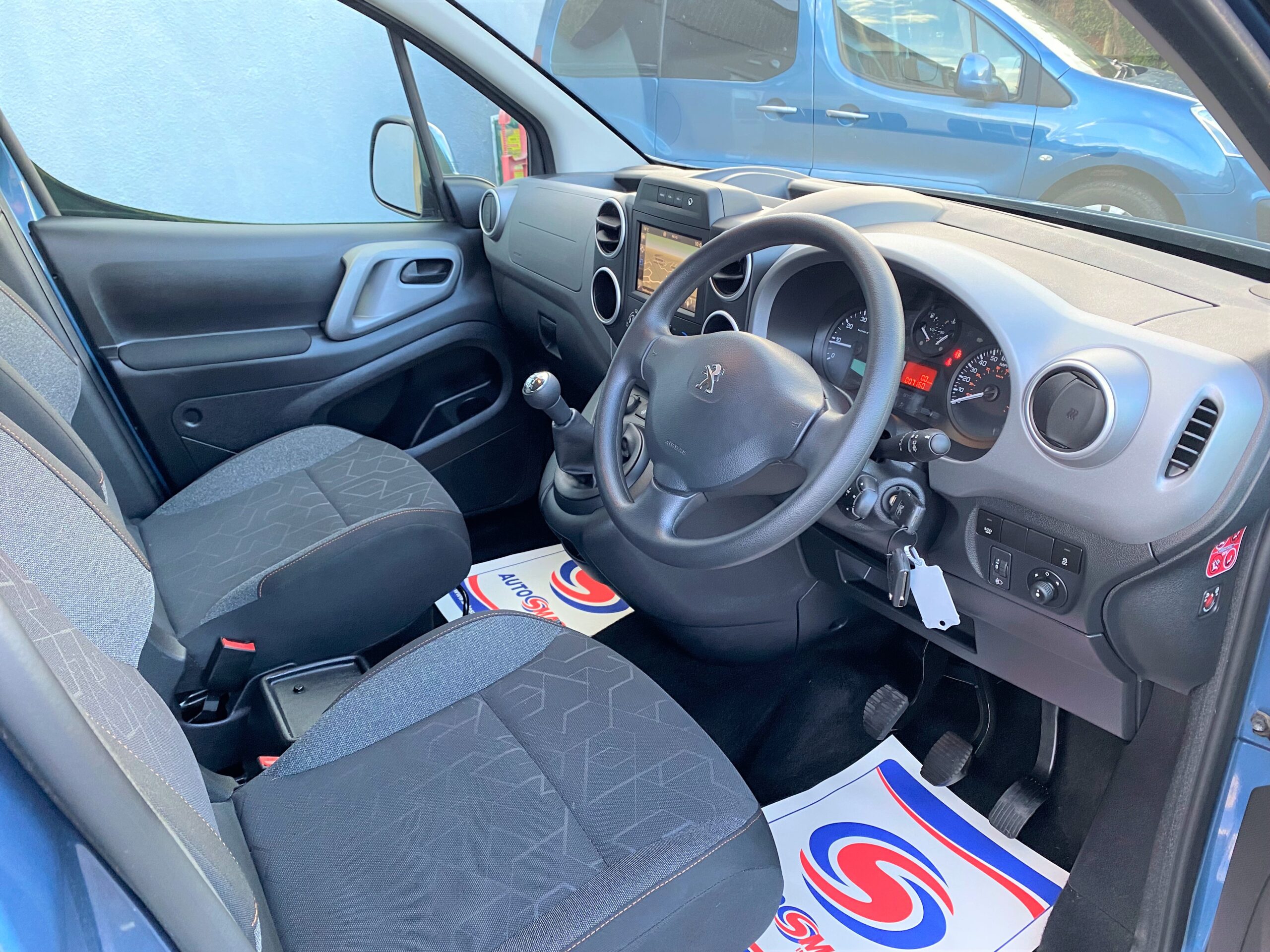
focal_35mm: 26
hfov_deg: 67.3
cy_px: 476
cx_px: 635
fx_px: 954
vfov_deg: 53.1
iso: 125
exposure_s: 1/73
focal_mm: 4.25
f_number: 1.8
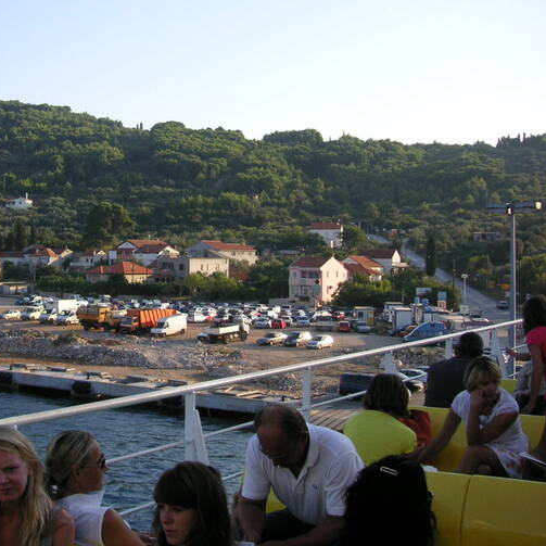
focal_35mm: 52
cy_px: 229
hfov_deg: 32.0
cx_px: 114
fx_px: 928
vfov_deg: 32.7
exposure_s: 1/750
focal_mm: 6.1
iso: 50
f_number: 2.8
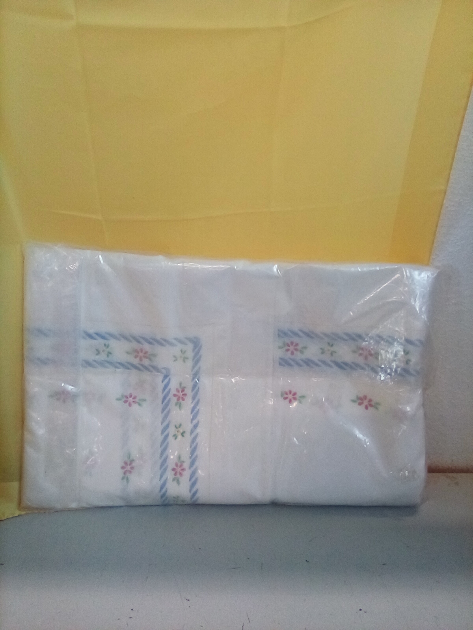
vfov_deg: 63.4
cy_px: 315
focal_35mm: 28
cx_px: 236
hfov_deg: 49.7
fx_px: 510
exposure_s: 1/33.3
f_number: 2.2
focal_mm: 2.27
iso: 76
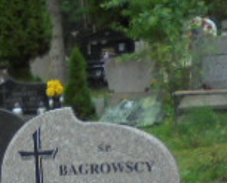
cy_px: 324
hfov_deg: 17.9
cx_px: 47
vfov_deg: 13.2
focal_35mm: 106
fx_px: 714
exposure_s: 1/250
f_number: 3.5
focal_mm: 4.6
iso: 100
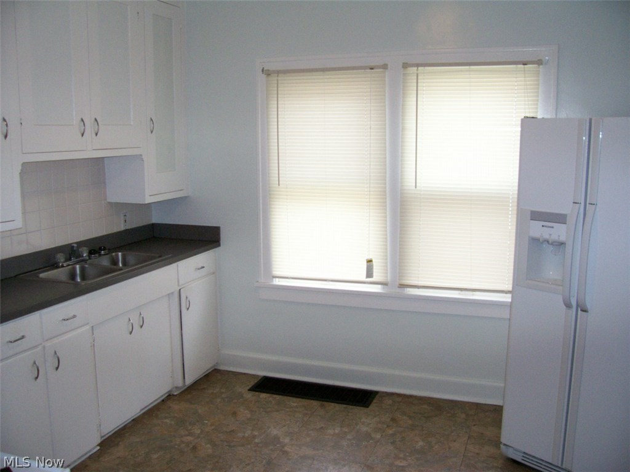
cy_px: 236
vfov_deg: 41.8
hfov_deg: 54.0
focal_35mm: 34
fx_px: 619
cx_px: 315
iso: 140
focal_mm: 5.6
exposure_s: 1/112
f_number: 2.7
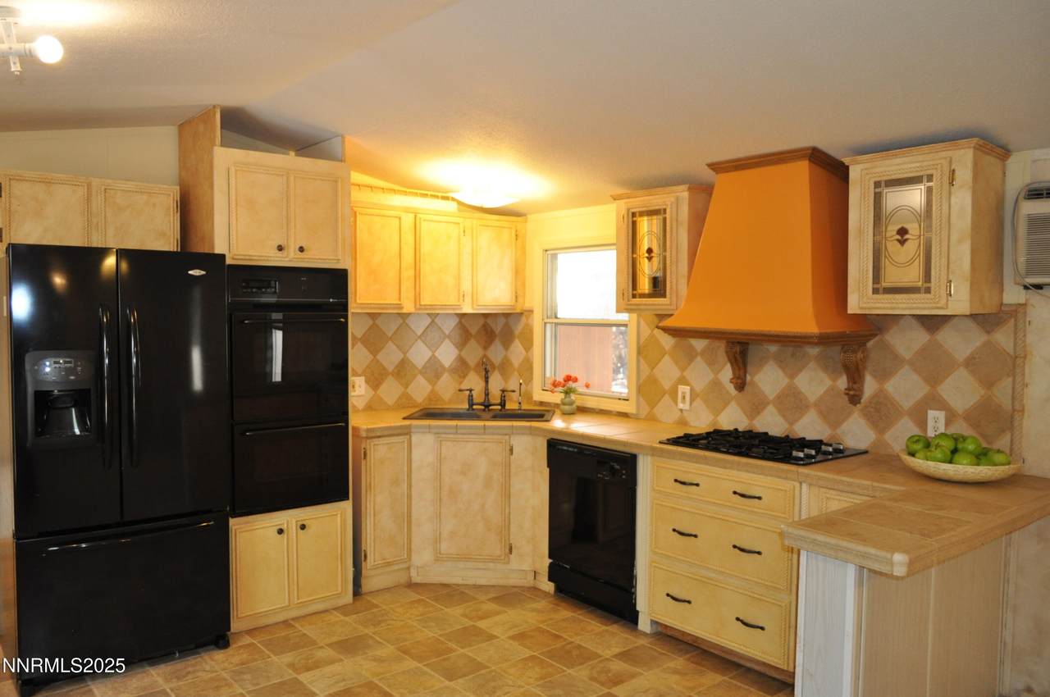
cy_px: 348
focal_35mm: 27
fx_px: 786
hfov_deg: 67.4
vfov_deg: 47.8
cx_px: 525
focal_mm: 18
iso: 800
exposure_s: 1/100
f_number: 3.5
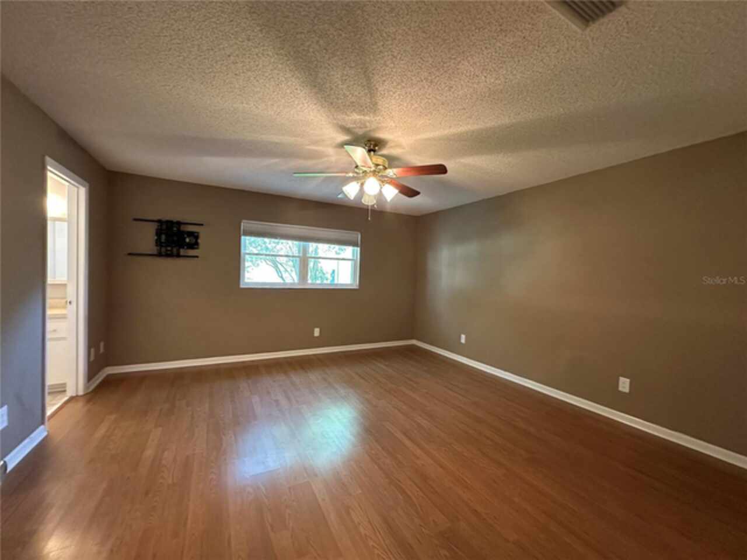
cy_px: 280
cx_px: 374
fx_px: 302
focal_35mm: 14
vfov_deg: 85.7
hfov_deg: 102.1
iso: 800
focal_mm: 2.22
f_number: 2.2
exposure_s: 1/60
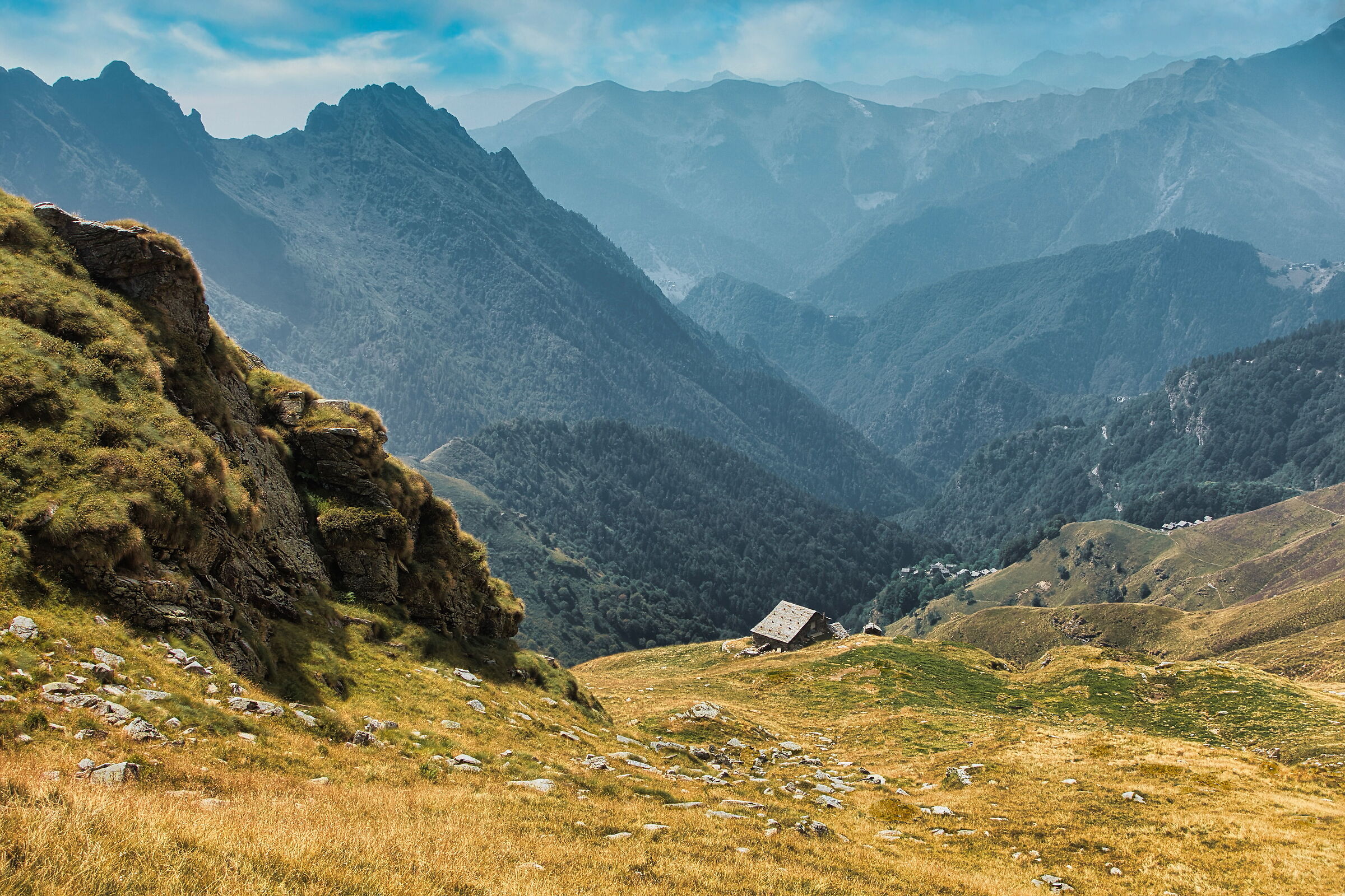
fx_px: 1681
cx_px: 672
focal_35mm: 45
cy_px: 448
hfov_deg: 43.6
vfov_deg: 29.9
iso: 125
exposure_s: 1/640
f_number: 5.6
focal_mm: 16.62
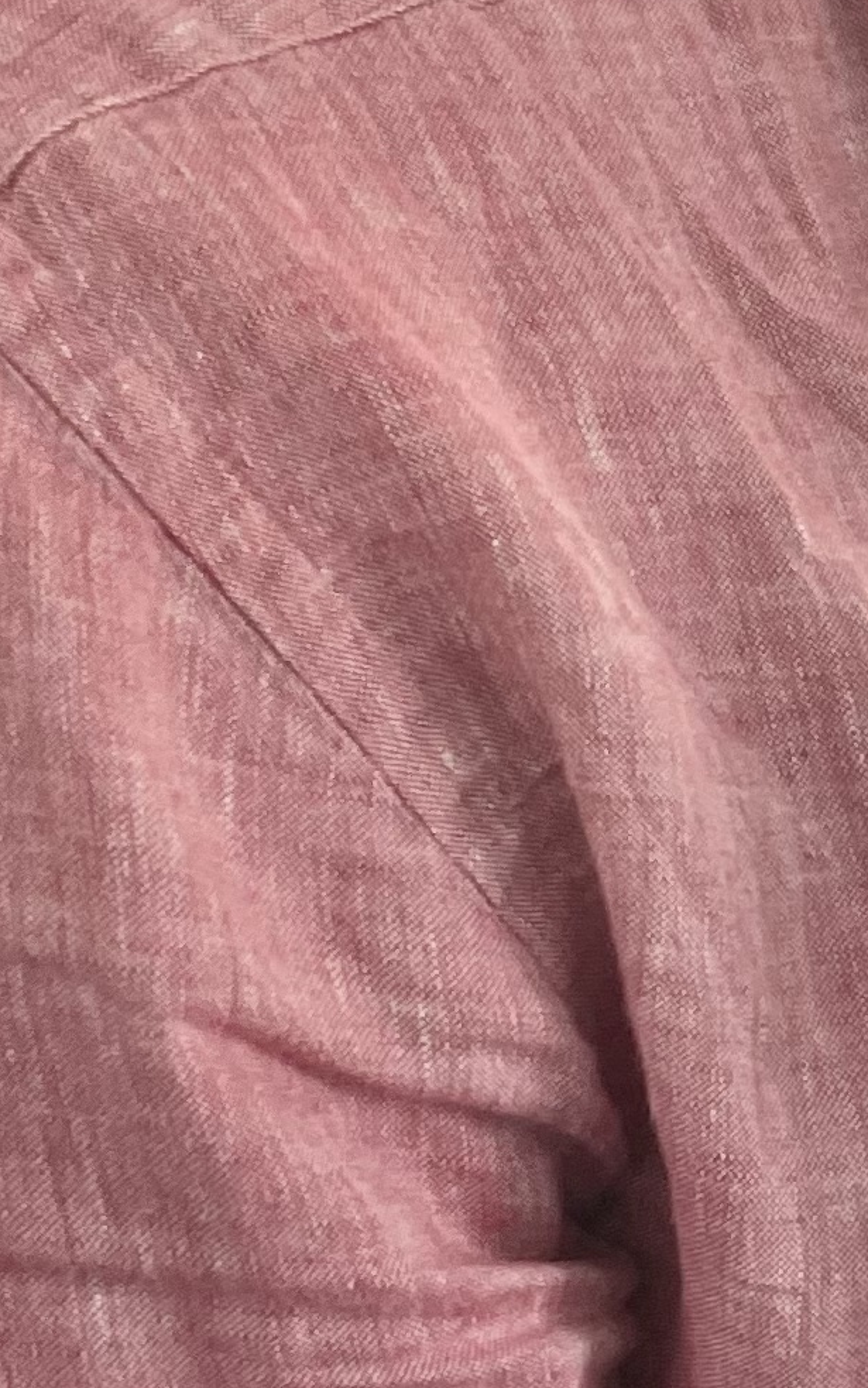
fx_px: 4274
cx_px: 1654
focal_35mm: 113
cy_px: 545
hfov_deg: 10.7
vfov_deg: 18.4
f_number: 1.6
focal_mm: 4.2
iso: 40
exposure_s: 1/121
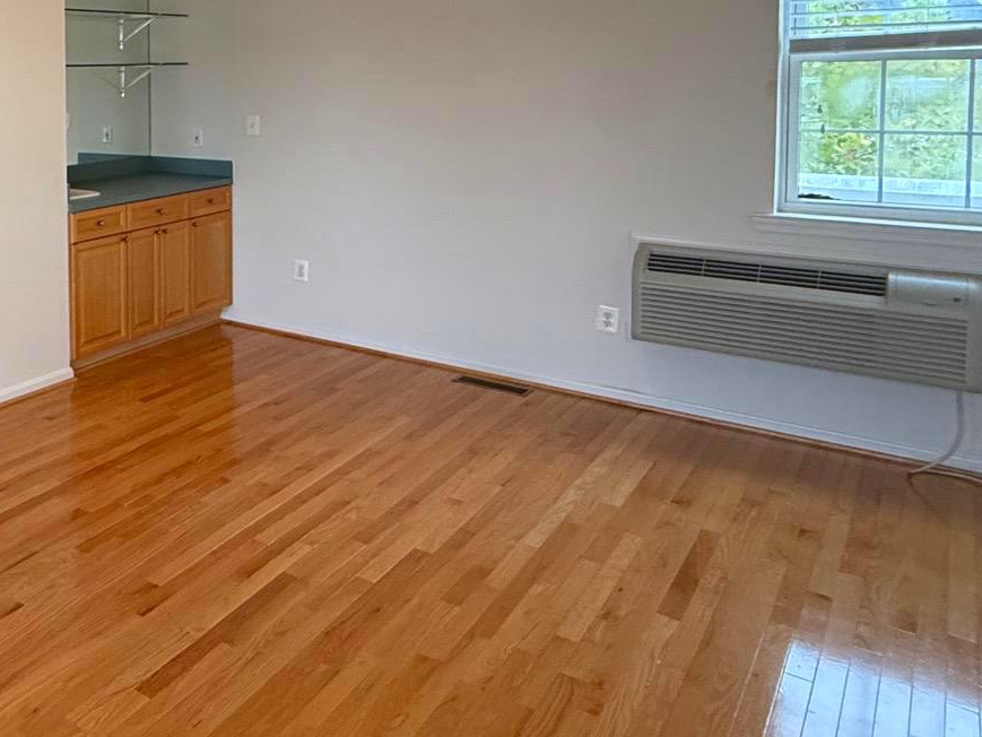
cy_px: 124
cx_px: -12
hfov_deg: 46.0
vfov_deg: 40.8
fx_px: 936
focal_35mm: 33
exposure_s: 1/120
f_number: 2.2
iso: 320
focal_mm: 2.22
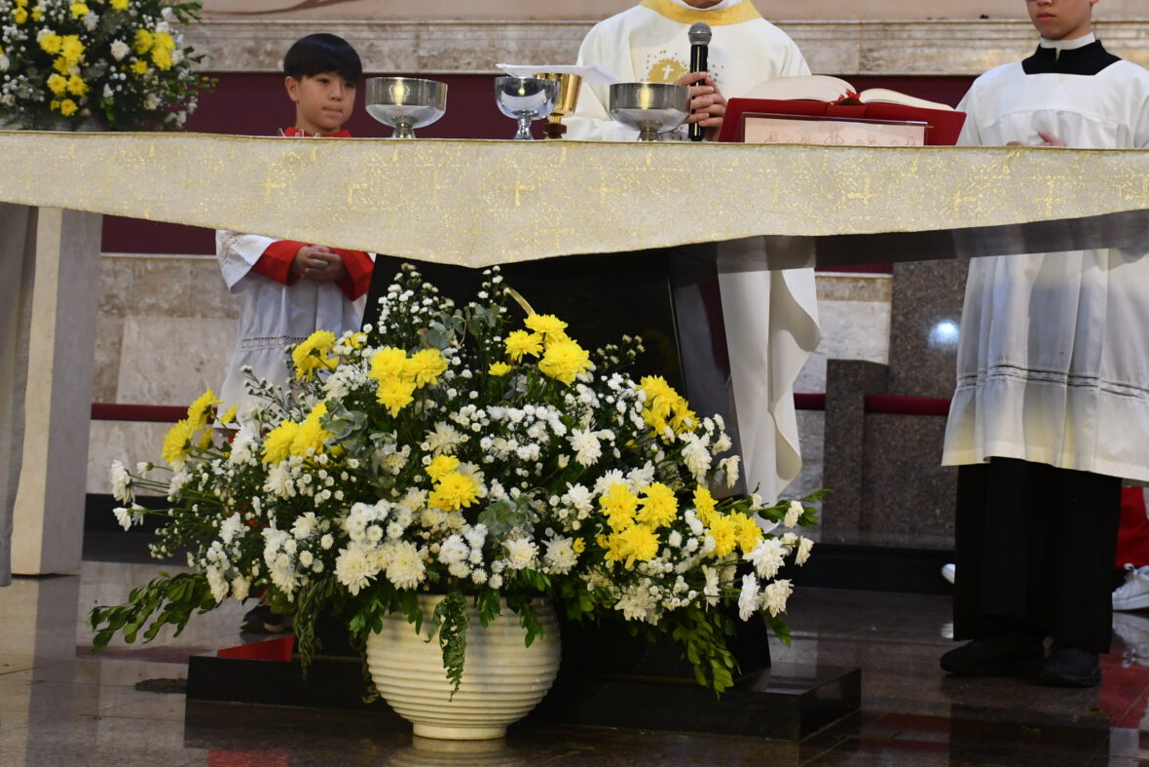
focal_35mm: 83
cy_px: 235
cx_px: 663
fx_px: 2649
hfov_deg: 24.4
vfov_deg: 16.4
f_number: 4.2
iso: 1100
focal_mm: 34
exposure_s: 1/125
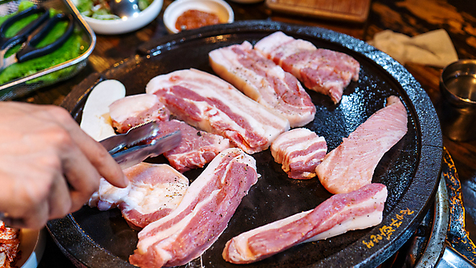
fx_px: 669
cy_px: 154
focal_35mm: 53
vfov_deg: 22.6
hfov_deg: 39.2
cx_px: 238
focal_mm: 50
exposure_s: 1/100
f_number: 3.5
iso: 800
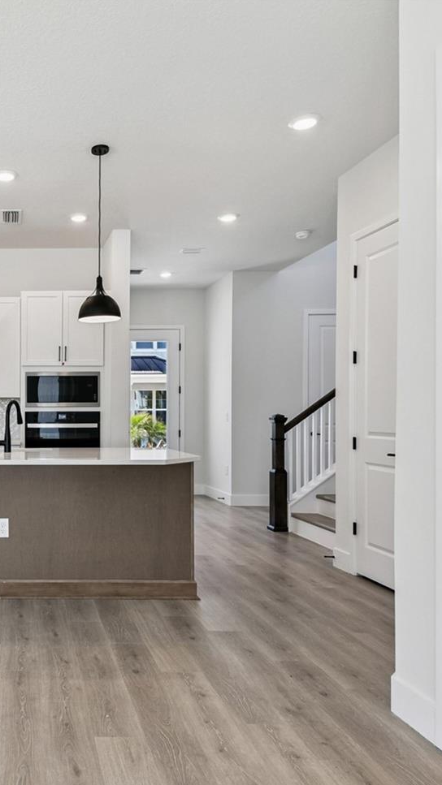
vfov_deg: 71.7
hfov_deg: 39.5
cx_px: 7
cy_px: 430
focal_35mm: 26
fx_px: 542
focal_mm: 10
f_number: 7.1
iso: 100
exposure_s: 1/40
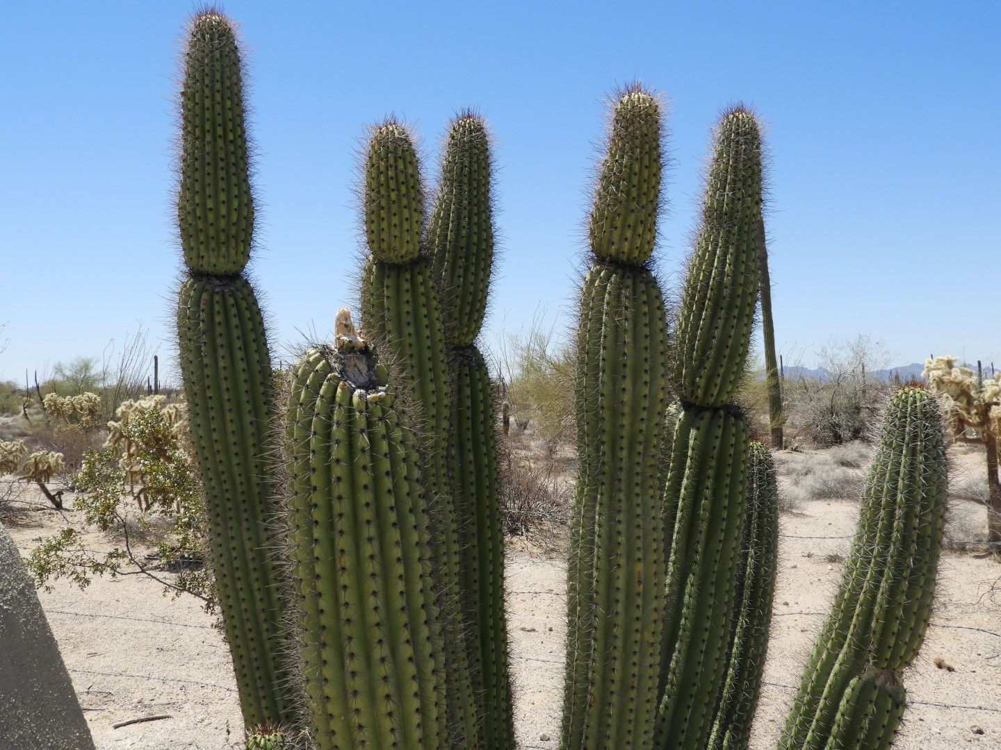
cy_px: 375
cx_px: 500
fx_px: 954
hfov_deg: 55.4
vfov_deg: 42.9
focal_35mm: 33
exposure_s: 1/1000
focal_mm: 5.9
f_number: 3.6
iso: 100
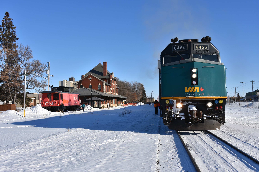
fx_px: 281
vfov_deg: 34.2
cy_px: 86
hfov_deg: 49.6
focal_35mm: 39
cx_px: 130
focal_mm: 26
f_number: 8
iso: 100
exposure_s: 1/500
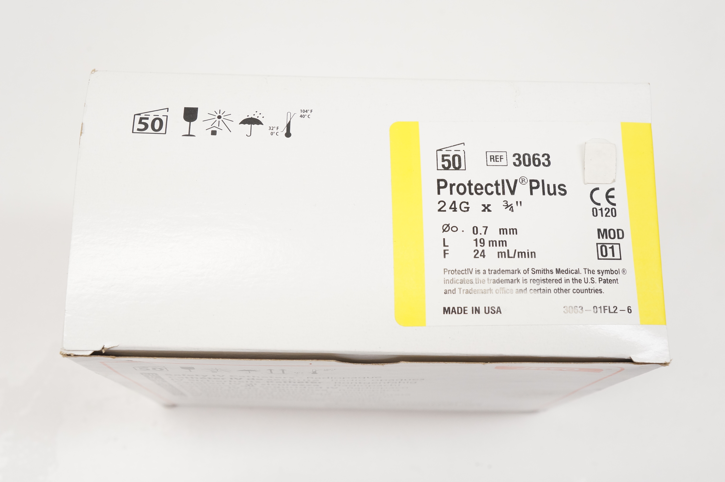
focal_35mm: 45
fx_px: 905
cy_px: 241
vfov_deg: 29.8
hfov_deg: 43.6
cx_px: 362
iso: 800
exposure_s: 1/100
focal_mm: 30
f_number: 7.1
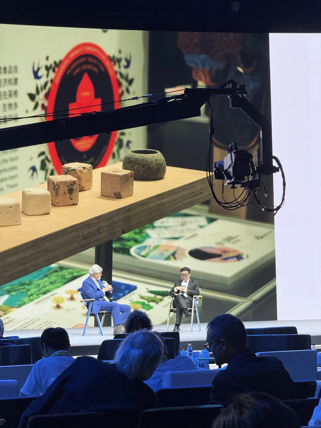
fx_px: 1484
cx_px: 160
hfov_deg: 12.3
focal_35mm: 120
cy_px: 214
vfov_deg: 16.4
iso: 250
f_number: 2.8
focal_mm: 15.66
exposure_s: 1/89
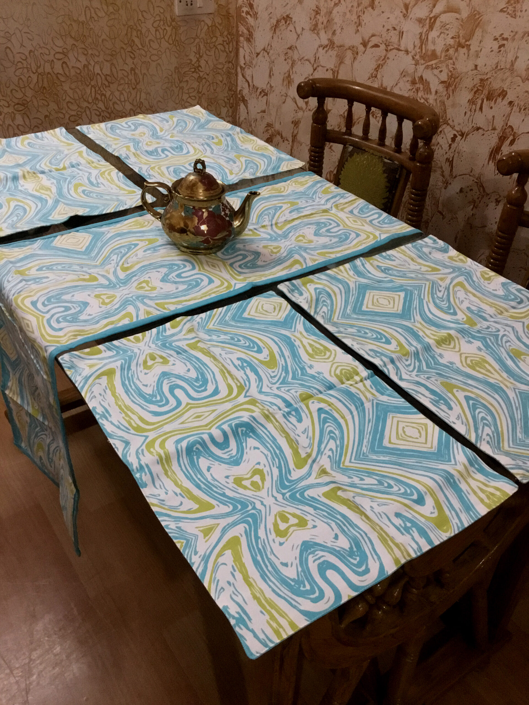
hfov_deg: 45.4
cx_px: 264
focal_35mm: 31
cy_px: 352
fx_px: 632
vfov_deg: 58.4
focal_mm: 3.3
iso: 200
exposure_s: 1/25
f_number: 2.4
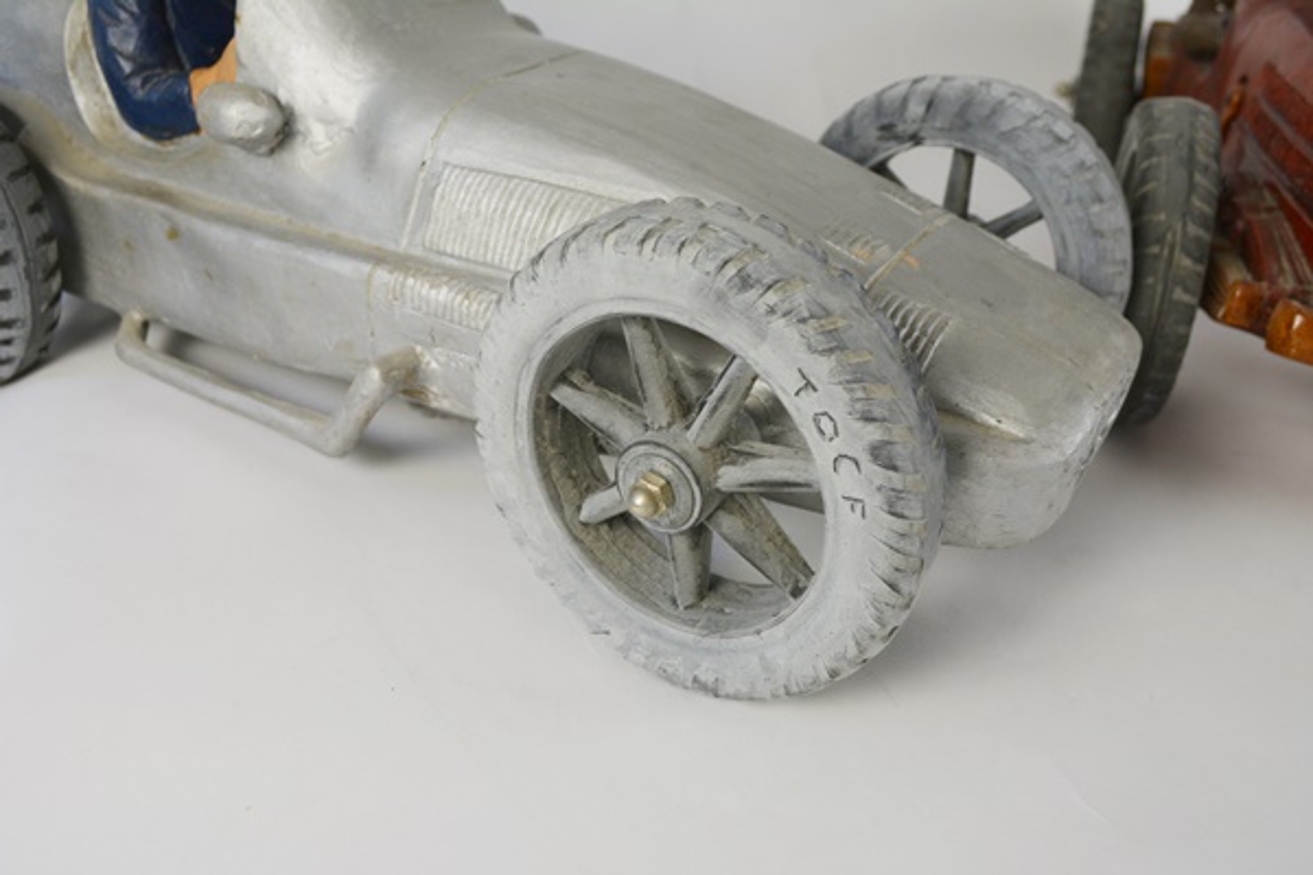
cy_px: 438
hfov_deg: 57.2
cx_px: 656
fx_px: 1203
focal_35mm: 33
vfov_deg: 40.0
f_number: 5.6
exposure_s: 1/125
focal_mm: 22
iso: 360
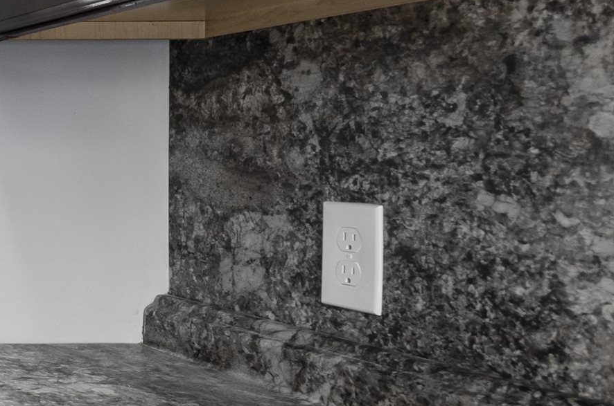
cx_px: -394
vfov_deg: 25.8
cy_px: 165
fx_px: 885
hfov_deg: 24.7
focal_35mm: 52
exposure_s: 1/10
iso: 320
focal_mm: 10
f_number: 10
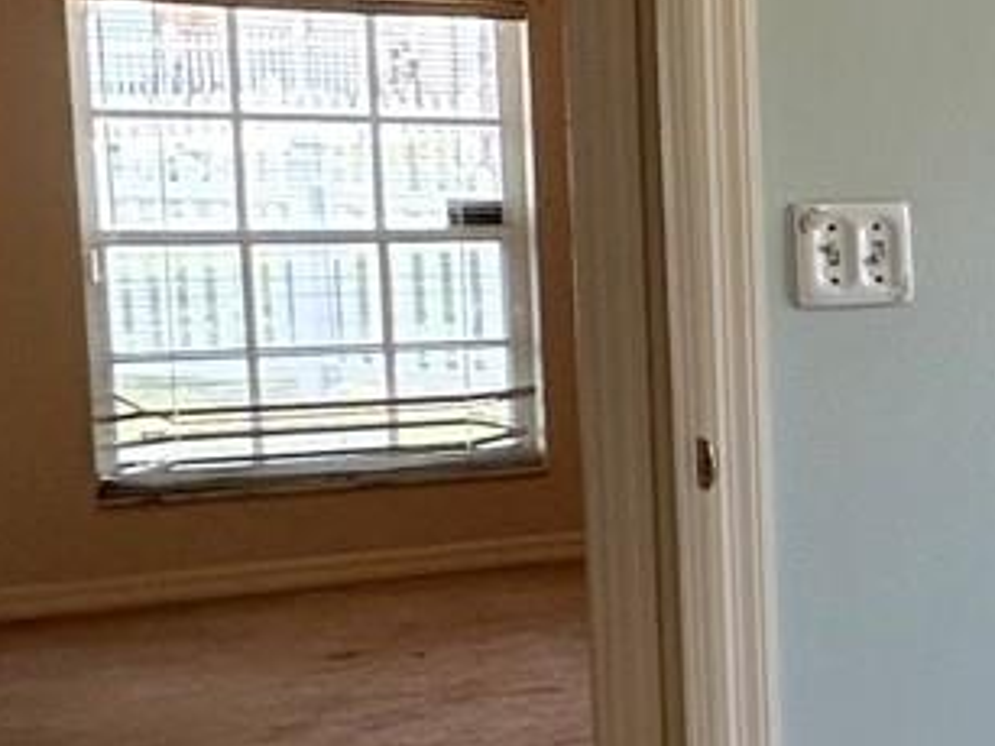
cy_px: 363
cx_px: 2058
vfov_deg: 20.2
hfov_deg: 17.6
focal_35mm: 73
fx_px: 2097
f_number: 2.2
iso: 50
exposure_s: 1/99
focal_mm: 2.22
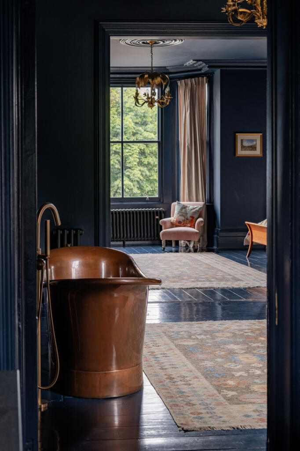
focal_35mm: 48
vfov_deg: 41.1
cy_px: 226
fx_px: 600
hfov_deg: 28.1
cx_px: 150
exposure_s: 1/60
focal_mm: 48
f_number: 6.3
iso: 320
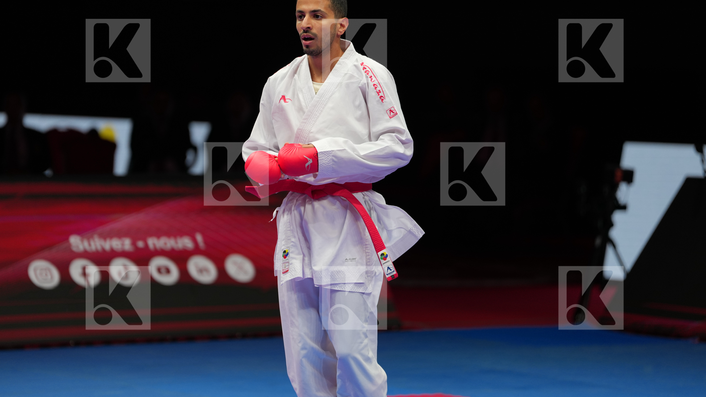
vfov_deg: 5.7
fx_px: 3968
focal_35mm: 212
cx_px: 355
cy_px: 174
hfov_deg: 10.2
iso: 500
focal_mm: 200
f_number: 2.8
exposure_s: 1/1000
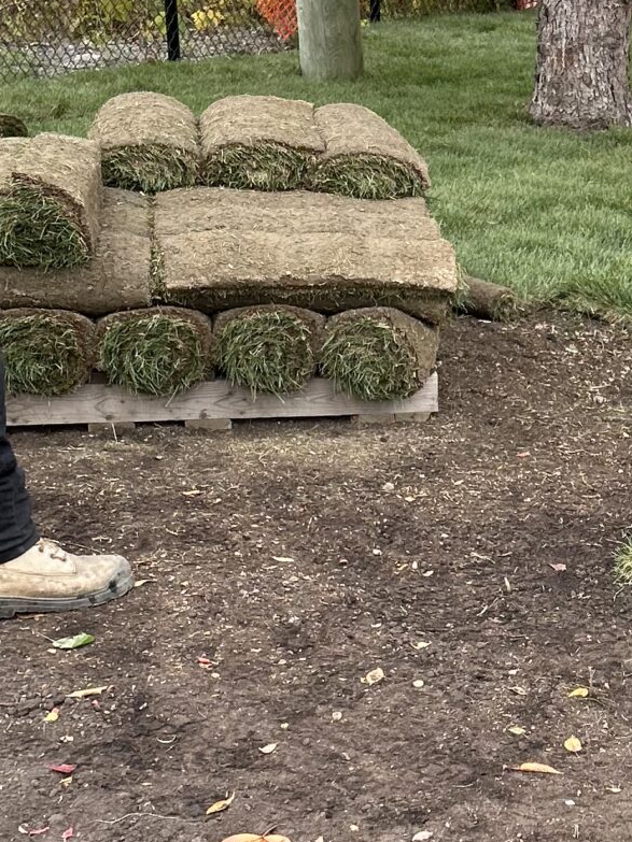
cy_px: 557
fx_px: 2070
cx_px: 673
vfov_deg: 22.9
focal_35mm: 85
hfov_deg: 16.9
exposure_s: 1/171
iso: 64
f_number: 1.5
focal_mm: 5.7
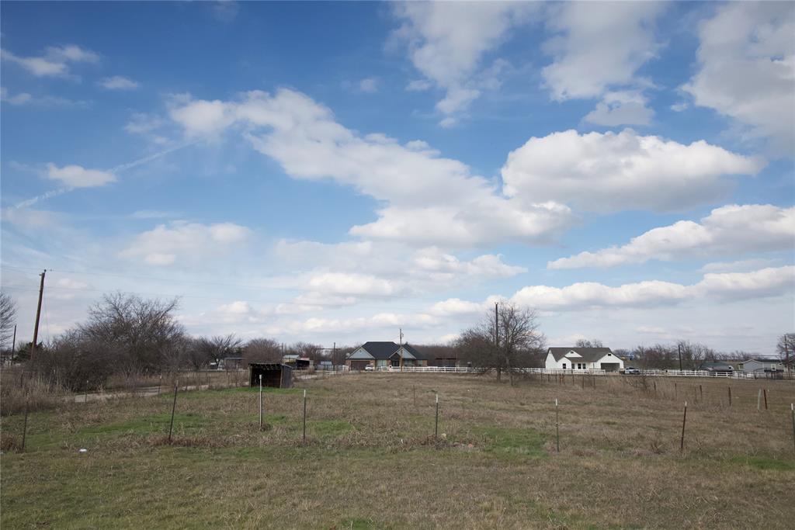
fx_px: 563
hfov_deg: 70.4
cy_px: 265
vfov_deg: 50.4
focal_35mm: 26
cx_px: 398
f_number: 6.3
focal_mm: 25.5
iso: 1600
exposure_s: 1/8000
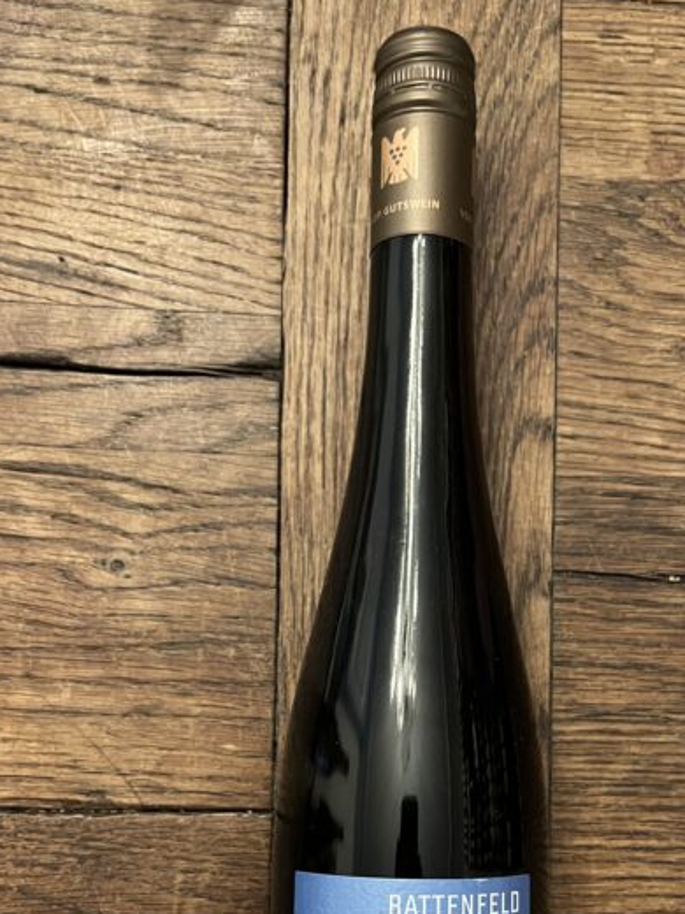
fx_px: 1055
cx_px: 399
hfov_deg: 35.9
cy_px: 698
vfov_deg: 45.0
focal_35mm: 40
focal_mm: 5.1
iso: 640
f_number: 1.6
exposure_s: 1/33
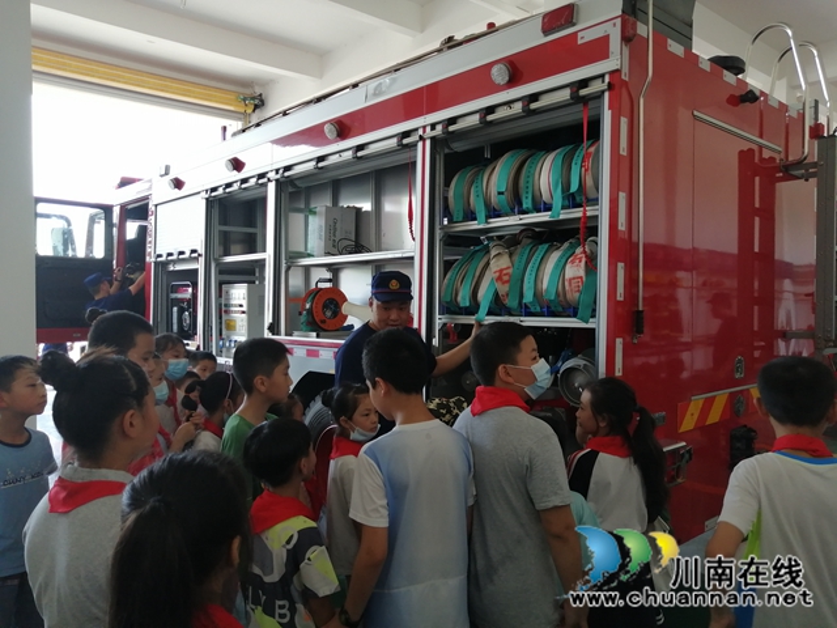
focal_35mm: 27
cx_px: 418
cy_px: 314
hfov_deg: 65.3
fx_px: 653
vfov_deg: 51.4
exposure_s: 1/100
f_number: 1.8
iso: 125
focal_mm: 3.88
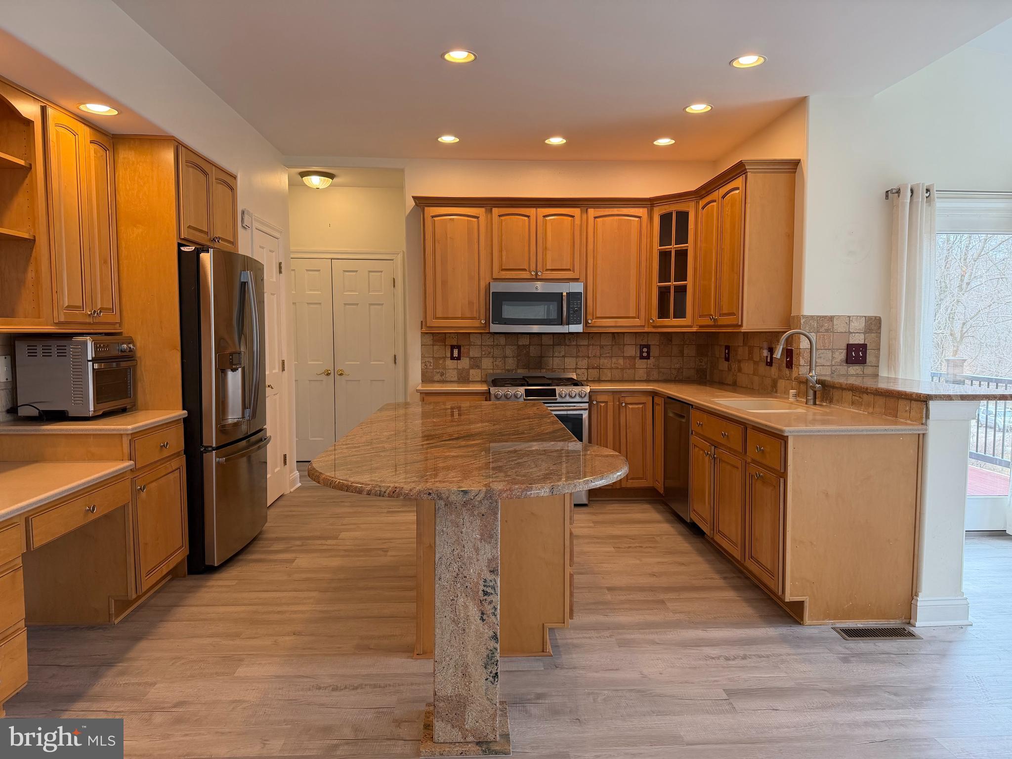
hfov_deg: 71.6
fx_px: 702
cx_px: 506
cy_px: 380
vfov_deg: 56.8
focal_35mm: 24
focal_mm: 6.76
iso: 200
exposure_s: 1/151
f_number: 1.78
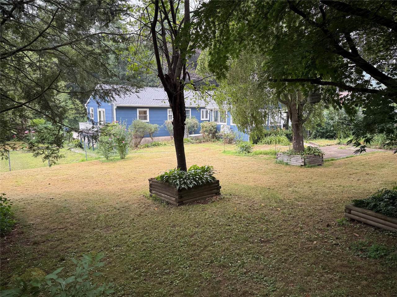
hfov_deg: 71.6
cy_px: 148
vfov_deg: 56.8
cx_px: 198
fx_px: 275
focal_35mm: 24
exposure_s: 1/284
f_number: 1.78
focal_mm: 6.76
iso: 64
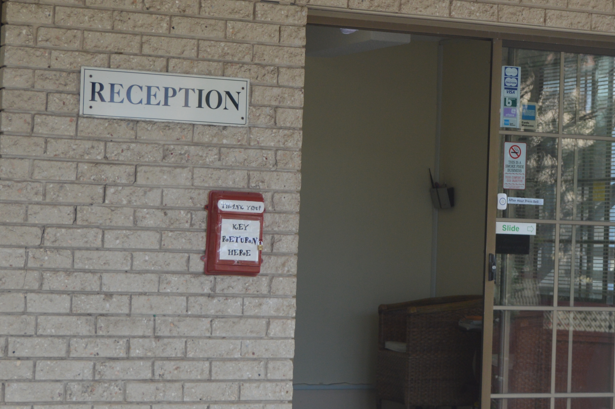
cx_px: 487
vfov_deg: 12.2
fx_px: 1912
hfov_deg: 18.1
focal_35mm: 112
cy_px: 130
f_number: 5.6
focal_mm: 34
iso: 200
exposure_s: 1/125
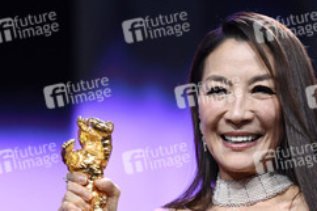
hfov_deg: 5.7
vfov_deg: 3.8
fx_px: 3203
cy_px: 191
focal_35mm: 364
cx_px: 174
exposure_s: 1/250
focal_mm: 195
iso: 4000
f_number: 5
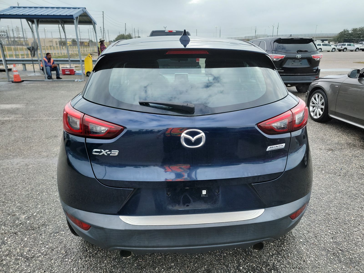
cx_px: 182
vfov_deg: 56.8
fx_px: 252
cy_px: 136
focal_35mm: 24
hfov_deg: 71.6
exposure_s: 1/361
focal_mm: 6.7
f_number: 1.8
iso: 50
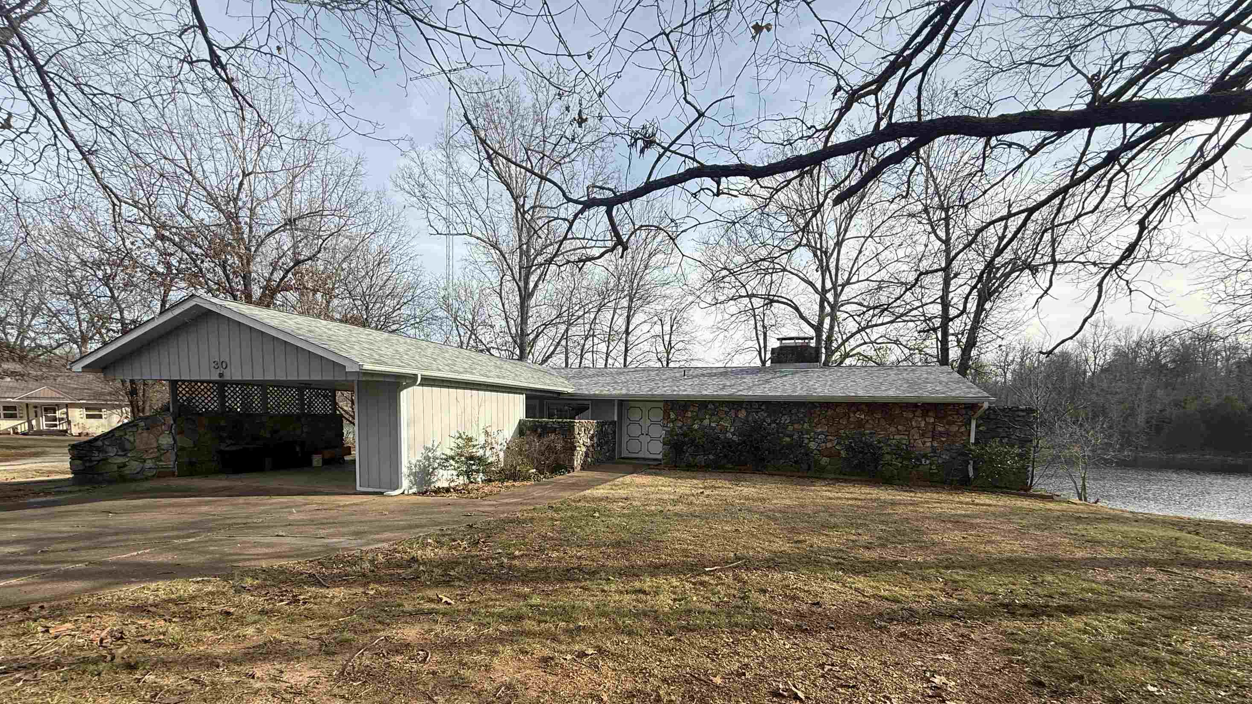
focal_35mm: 16
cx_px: 650
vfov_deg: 65.5
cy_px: 465
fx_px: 531
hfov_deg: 99.3
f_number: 2.2
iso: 50
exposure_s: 1/970
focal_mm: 2.22
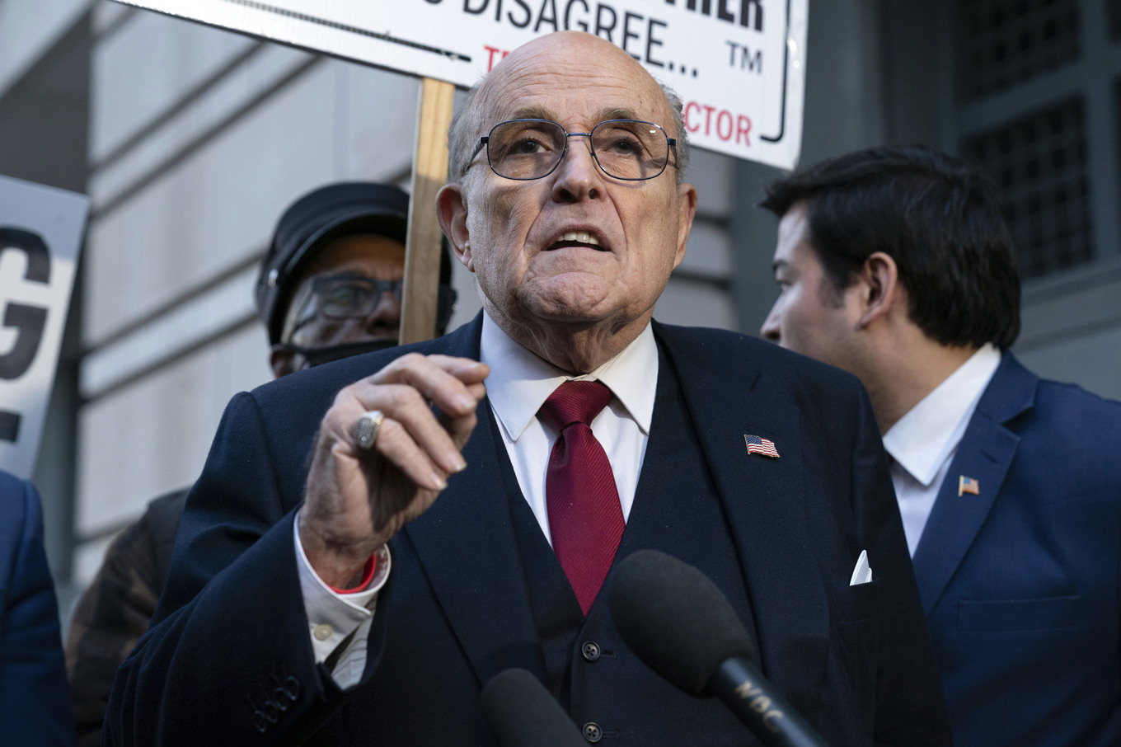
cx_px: 560
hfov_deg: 33.9
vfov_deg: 23.0
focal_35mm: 59
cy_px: 374
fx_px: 1837
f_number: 3.2
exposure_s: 1/320
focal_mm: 59
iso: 1600
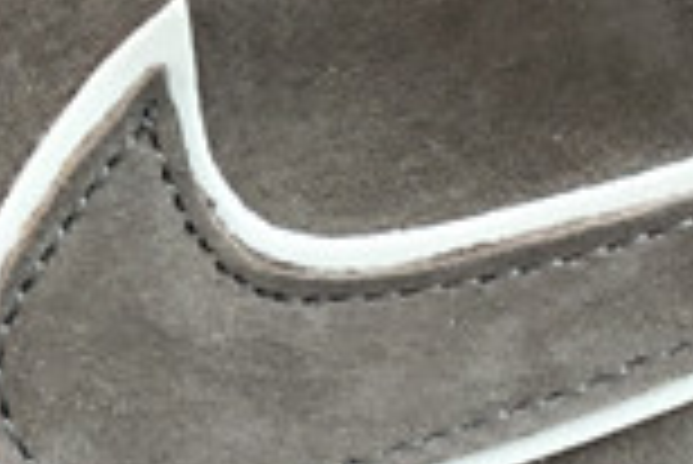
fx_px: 3622
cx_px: -234
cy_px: 70
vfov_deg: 7.3
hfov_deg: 10.7
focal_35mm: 188
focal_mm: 3.3
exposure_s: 1/144
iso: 25
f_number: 2.4
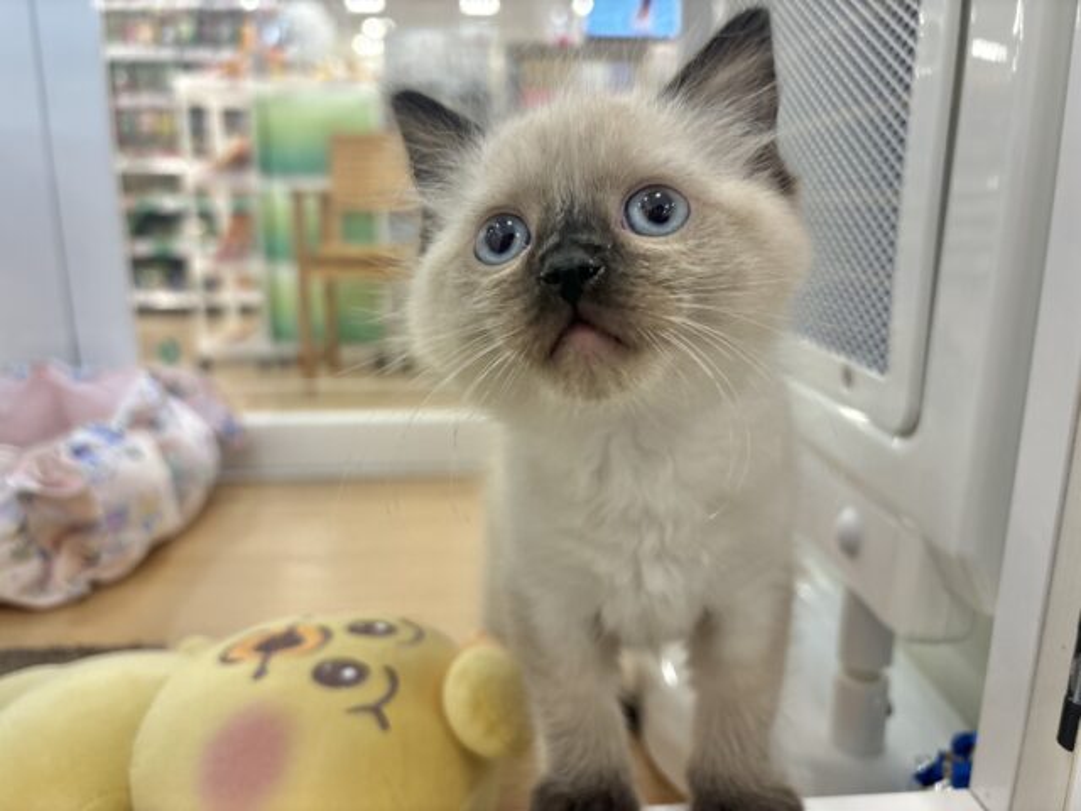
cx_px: 540
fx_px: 812
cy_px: 406
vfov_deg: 53.1
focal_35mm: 26
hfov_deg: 67.3
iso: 80
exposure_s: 1/50
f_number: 1.6
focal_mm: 5.96
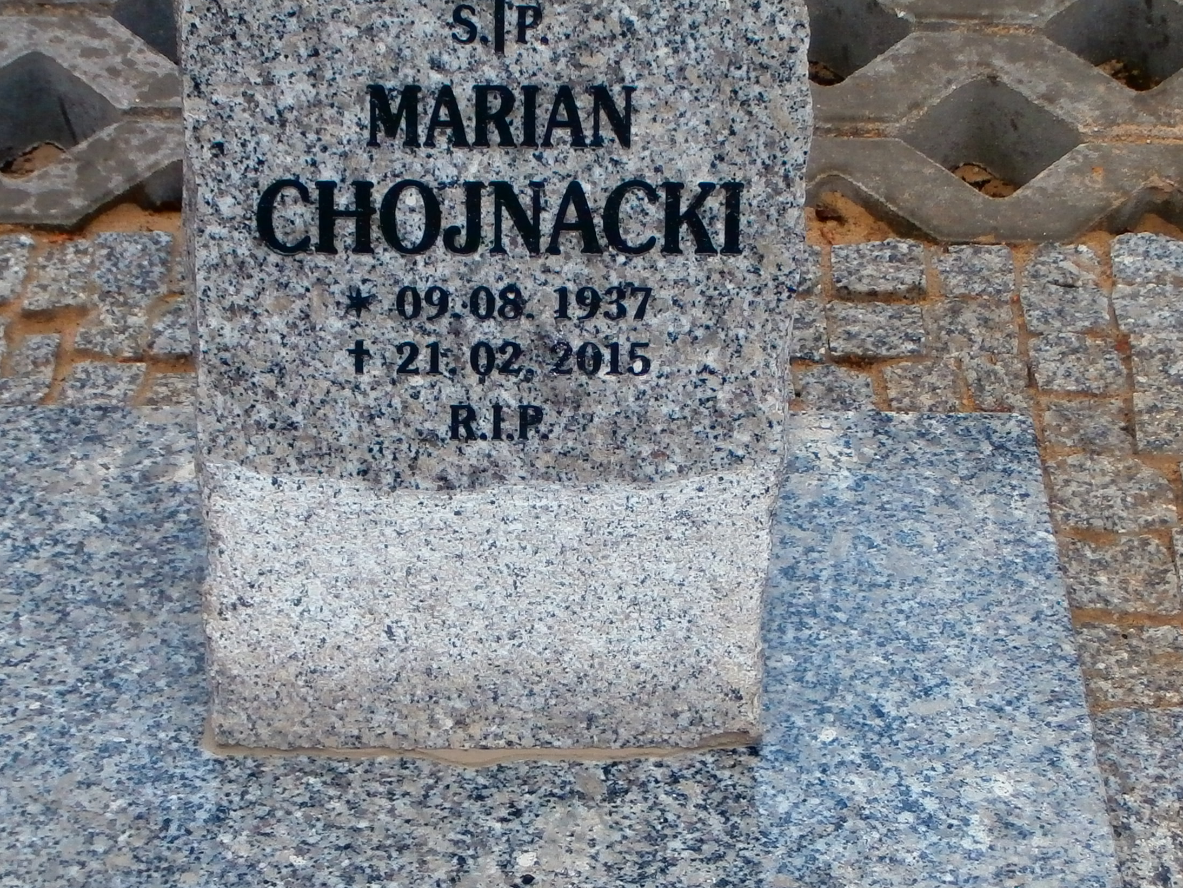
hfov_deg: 19.8
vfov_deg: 14.9
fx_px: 3383
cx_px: 544
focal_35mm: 99
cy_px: 428
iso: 100
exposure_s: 1/250
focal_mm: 8.29
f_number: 4.2
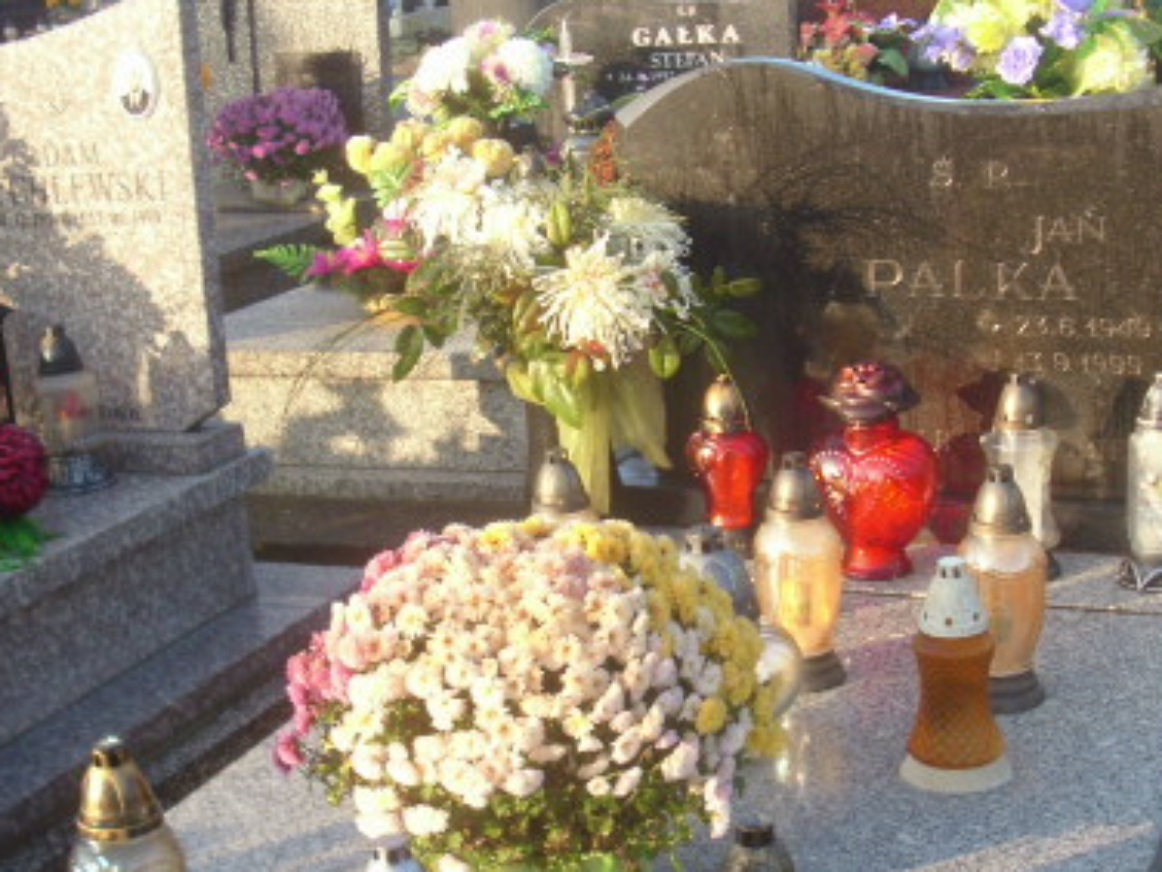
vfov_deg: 23.3
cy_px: 510
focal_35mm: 63
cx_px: 760
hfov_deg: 30.5
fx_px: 2115
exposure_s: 1/218
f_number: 2.8
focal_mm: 6.2
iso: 50
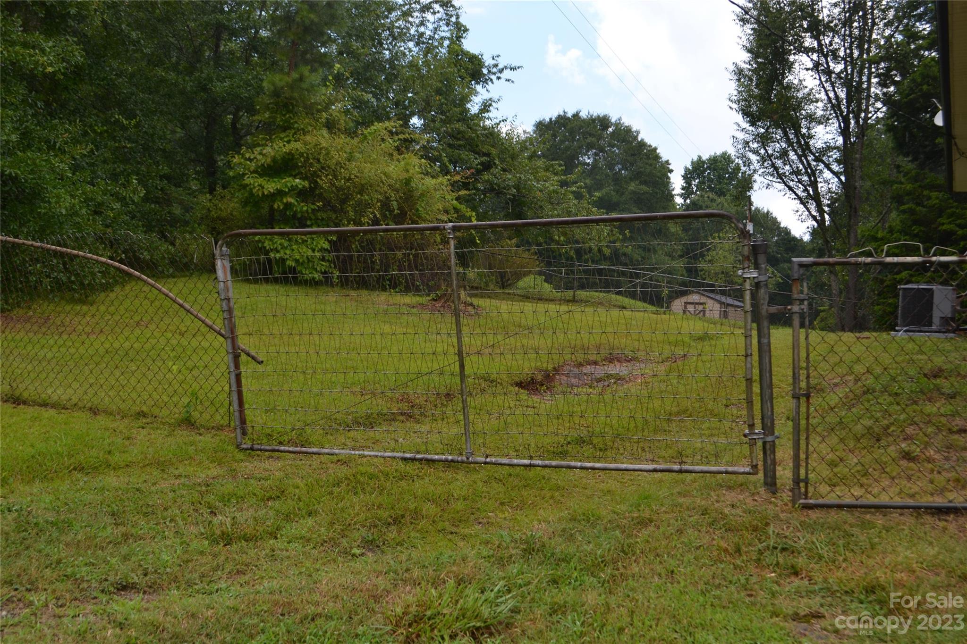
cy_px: 322
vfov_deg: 34.2
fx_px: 1047
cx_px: 484
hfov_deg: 49.6
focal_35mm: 39
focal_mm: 26
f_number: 6.3
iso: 100
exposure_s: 1/160
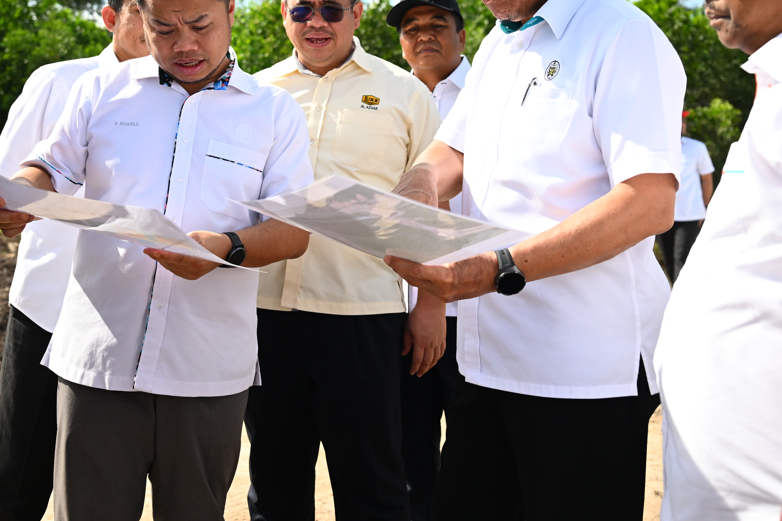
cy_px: 108
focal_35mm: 43
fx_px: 934
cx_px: 347
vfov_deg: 30.5
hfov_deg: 45.4
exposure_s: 1/6400
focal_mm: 24
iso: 500
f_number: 2.8
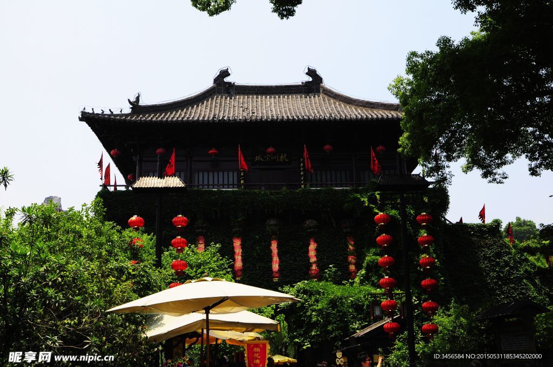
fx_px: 644
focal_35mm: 42
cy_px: 184
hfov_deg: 46.5
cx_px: 276
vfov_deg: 31.8
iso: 250
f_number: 6.3
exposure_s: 1/1000
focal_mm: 28
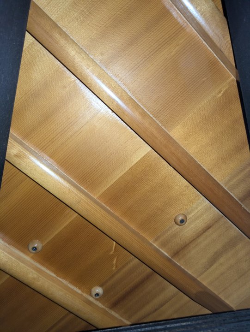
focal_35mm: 25
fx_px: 240
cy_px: 166
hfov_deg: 54.9
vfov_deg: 69.4
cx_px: 125
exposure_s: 1/60
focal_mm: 5.43
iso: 222
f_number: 1.89
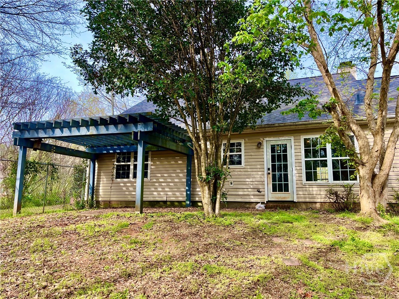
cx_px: 200
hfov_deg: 67.3
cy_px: 150
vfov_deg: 53.1
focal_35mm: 26
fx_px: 300
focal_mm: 5.1
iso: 50
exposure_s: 1/415
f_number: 1.6
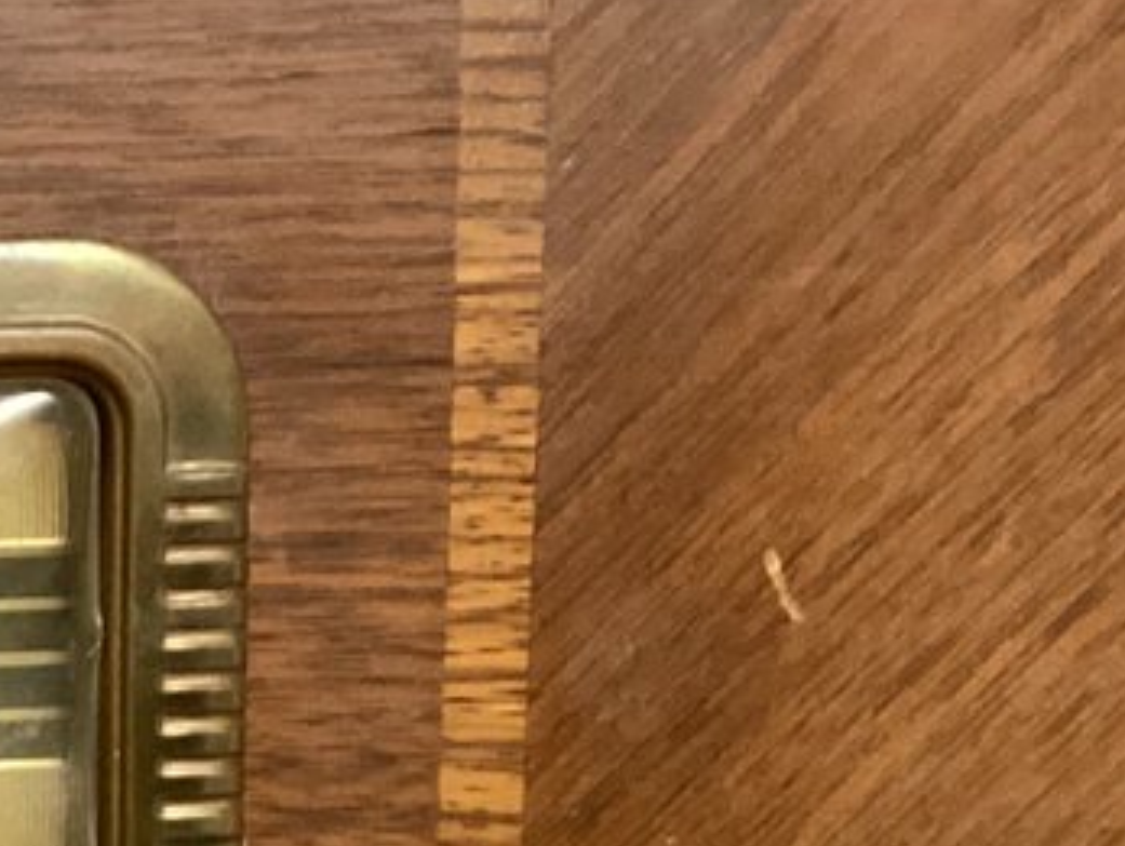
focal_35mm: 135
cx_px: -793
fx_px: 4392
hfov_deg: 13.4
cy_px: 1130
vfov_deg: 10.7
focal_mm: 3.3
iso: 400
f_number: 2.4
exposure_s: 1/30
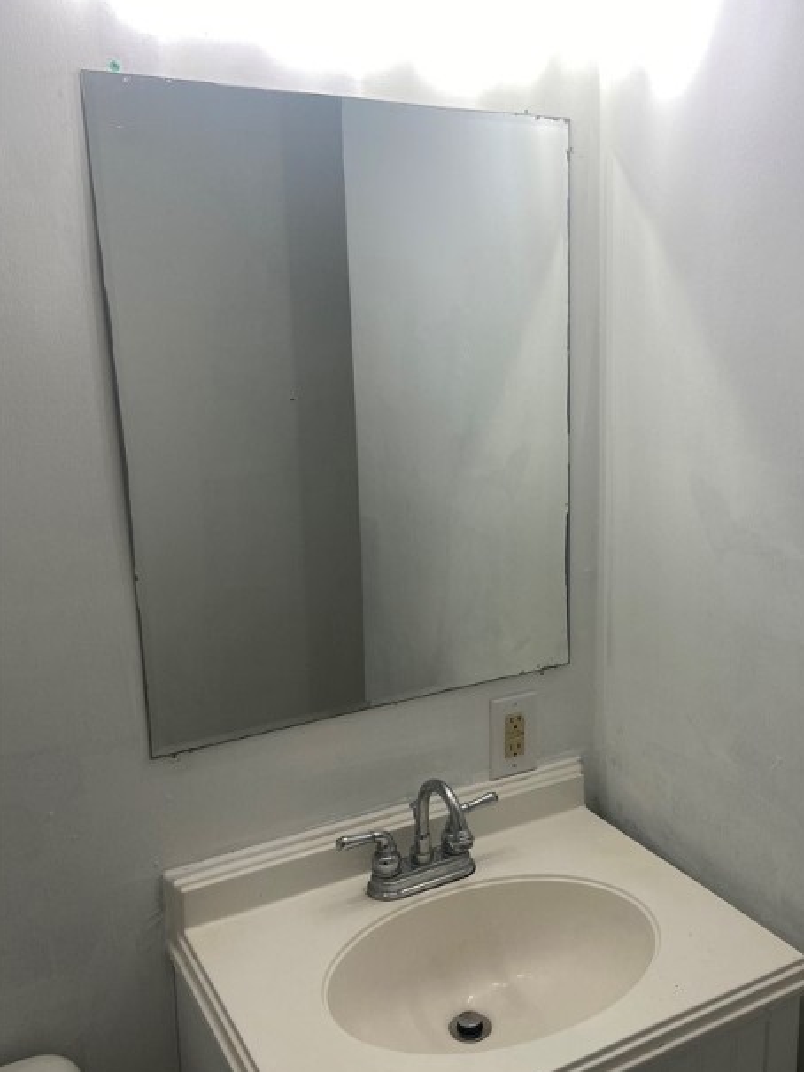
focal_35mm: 33
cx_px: 503
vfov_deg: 55.3
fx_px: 1022
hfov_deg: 42.6
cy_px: 556
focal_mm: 4.25
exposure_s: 1/128
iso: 32
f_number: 1.8
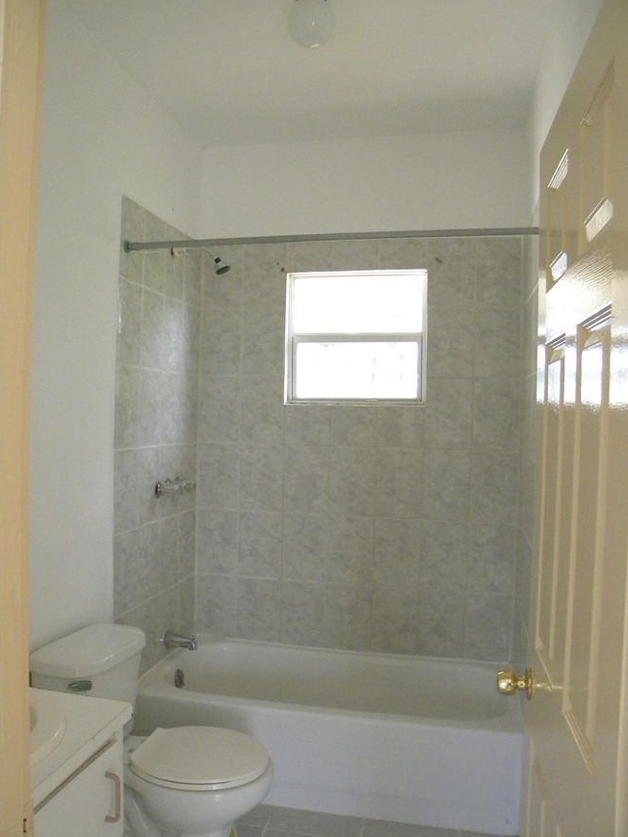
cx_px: 321
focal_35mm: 29
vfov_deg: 61.7
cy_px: 414
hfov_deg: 48.2
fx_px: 701
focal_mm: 5
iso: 664
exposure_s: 1/140
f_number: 3.5
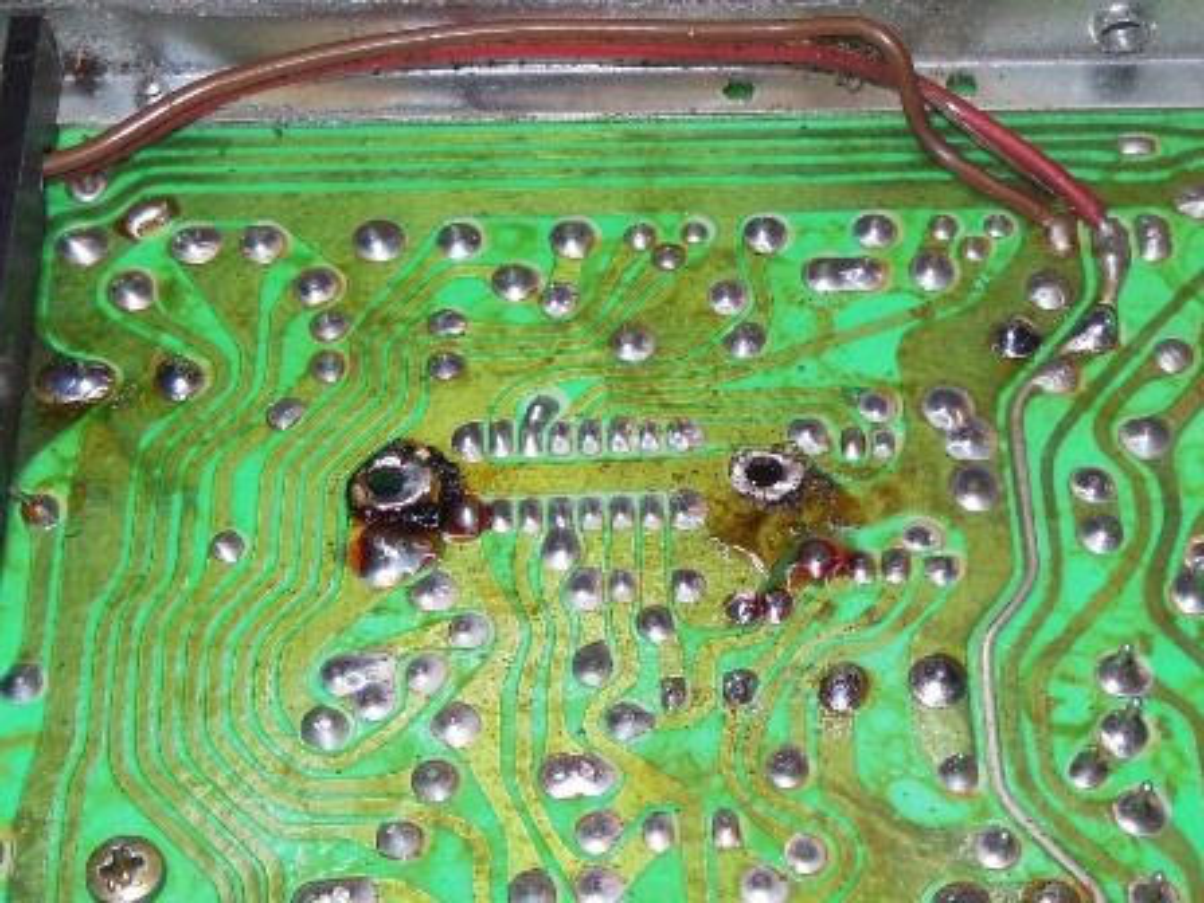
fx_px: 1322
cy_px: 452
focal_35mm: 38
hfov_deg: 49.0
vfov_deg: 37.7
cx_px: 602
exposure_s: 1/60
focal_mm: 6.8
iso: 125
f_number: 7.2
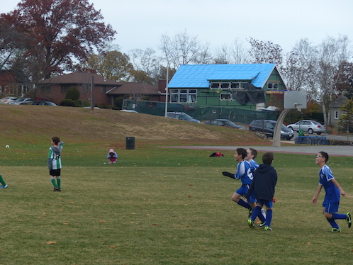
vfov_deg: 12.2
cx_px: 169
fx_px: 1245
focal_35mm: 122
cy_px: 133
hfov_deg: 16.1
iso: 125
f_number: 2.8
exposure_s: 1/500
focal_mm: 20.5
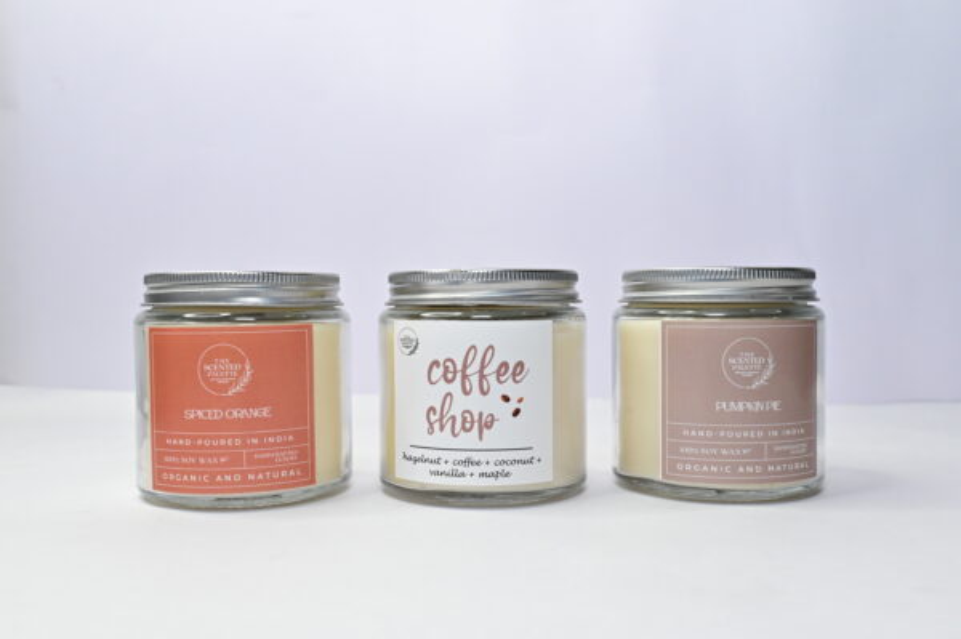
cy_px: 320
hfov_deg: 54.5
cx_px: 480
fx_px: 934
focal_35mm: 35
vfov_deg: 37.8
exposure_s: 1/250
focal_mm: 35
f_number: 8
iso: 2000
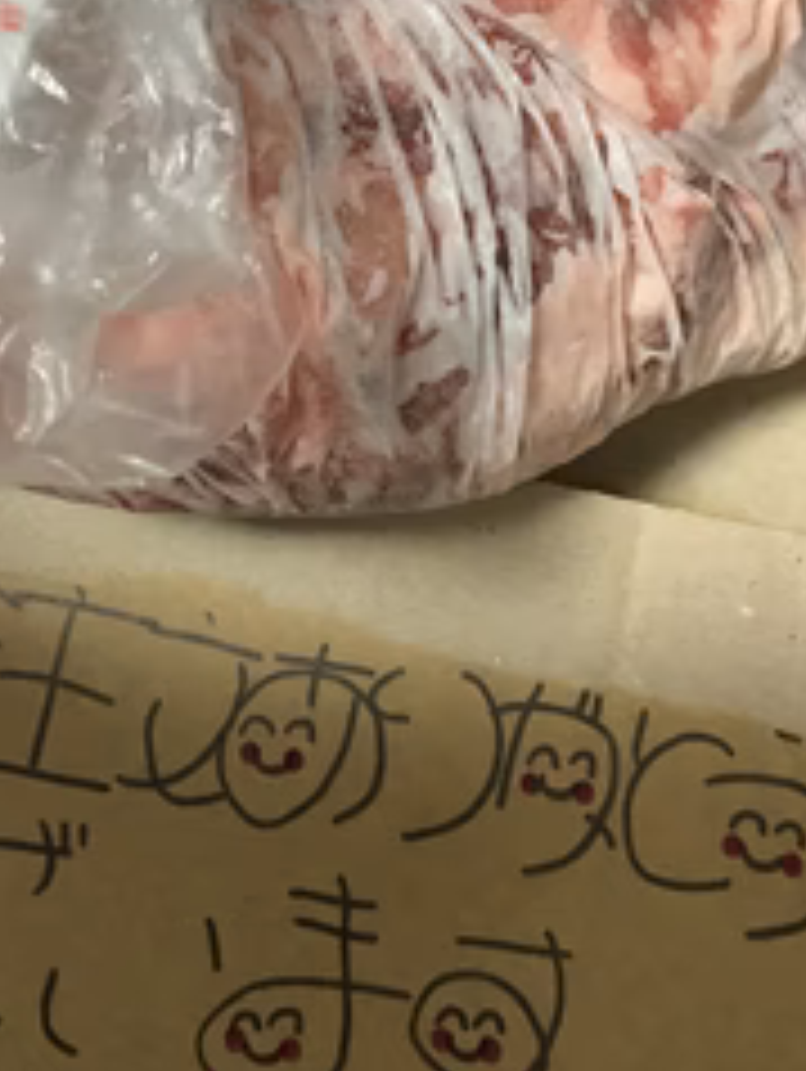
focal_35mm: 52
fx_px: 1611
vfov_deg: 35.8
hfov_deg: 28.0
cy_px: 248
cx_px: 342
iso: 320
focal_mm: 3.3
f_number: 2.4
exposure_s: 1/33
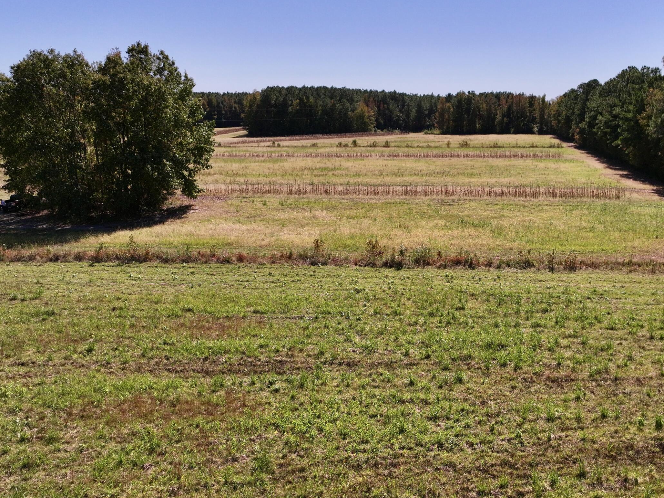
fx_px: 671
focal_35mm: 35
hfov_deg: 52.1
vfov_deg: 40.4
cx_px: 417
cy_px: 308
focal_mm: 12.29
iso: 130
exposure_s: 1/240
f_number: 2.8
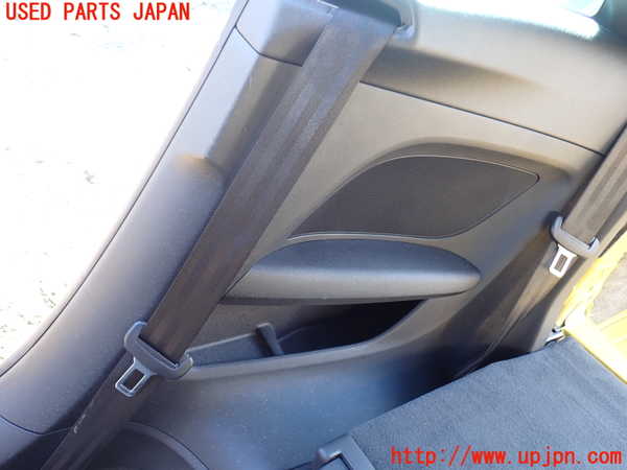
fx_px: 543
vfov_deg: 46.8
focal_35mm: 30
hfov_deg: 60.0
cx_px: 314
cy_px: 235
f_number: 2.3
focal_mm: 5.4
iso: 200
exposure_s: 1/50
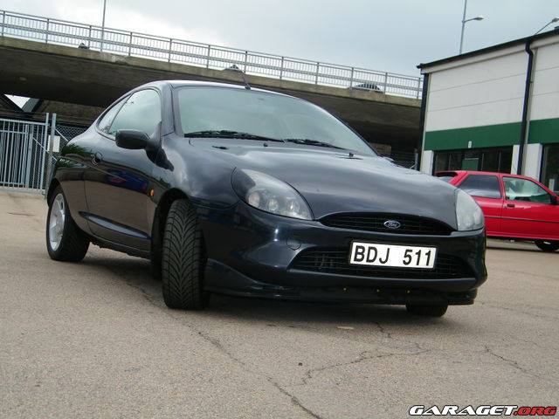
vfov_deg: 24.8
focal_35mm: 59
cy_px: 210
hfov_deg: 32.7
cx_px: 280
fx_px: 953
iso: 80
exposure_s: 1/320
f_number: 4.1
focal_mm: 10.6
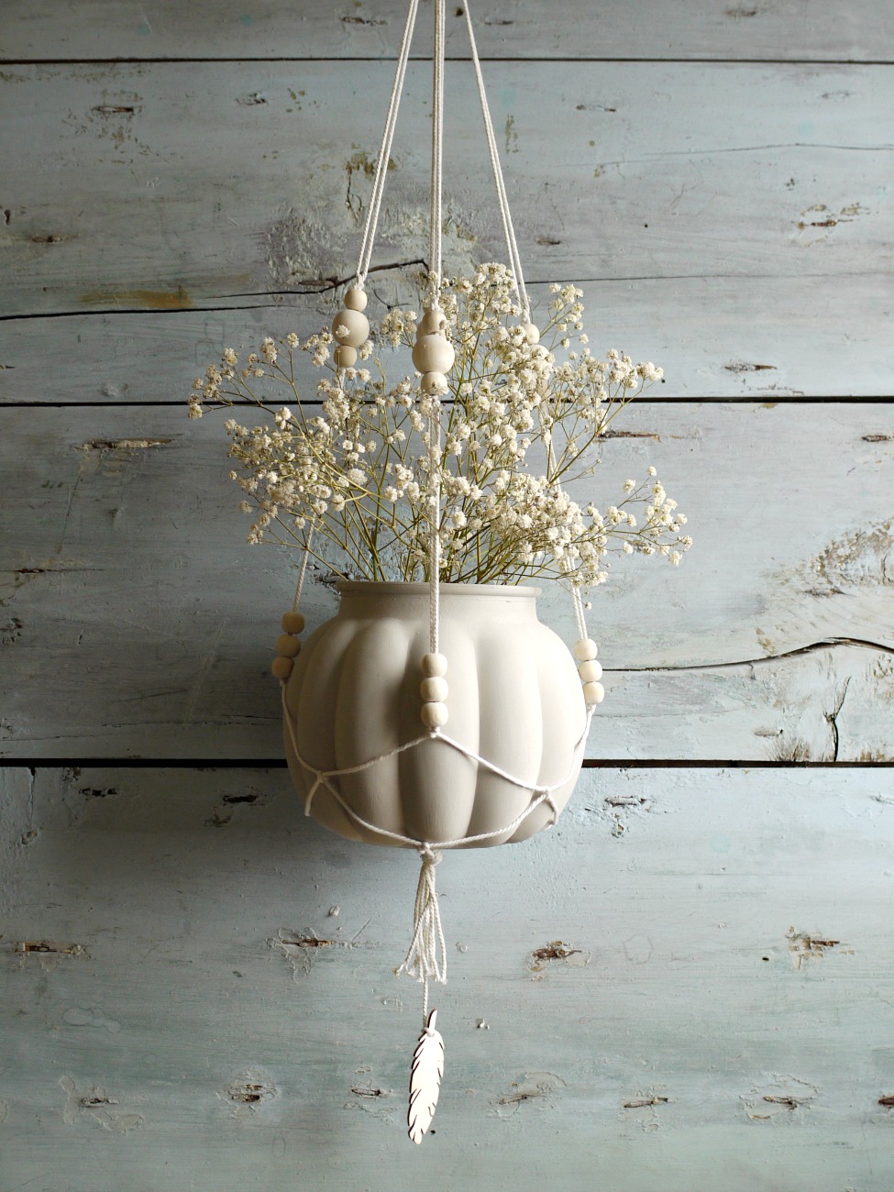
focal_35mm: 40
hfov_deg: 36.0
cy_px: 596
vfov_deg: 46.8
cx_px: 447
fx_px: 1377
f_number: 4.5
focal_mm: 20
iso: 400
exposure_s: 1/25
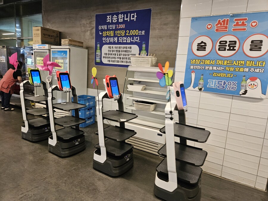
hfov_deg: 73.9
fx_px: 178
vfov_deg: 58.9
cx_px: 134
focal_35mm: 23
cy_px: 100
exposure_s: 1/120
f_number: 1.8
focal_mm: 5.4
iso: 500
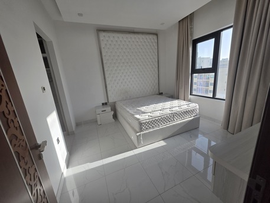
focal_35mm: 13
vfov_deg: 89.9
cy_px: 102
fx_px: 101
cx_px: 135
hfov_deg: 106.2
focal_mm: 2.2
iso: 40
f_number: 1.9
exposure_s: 1/280
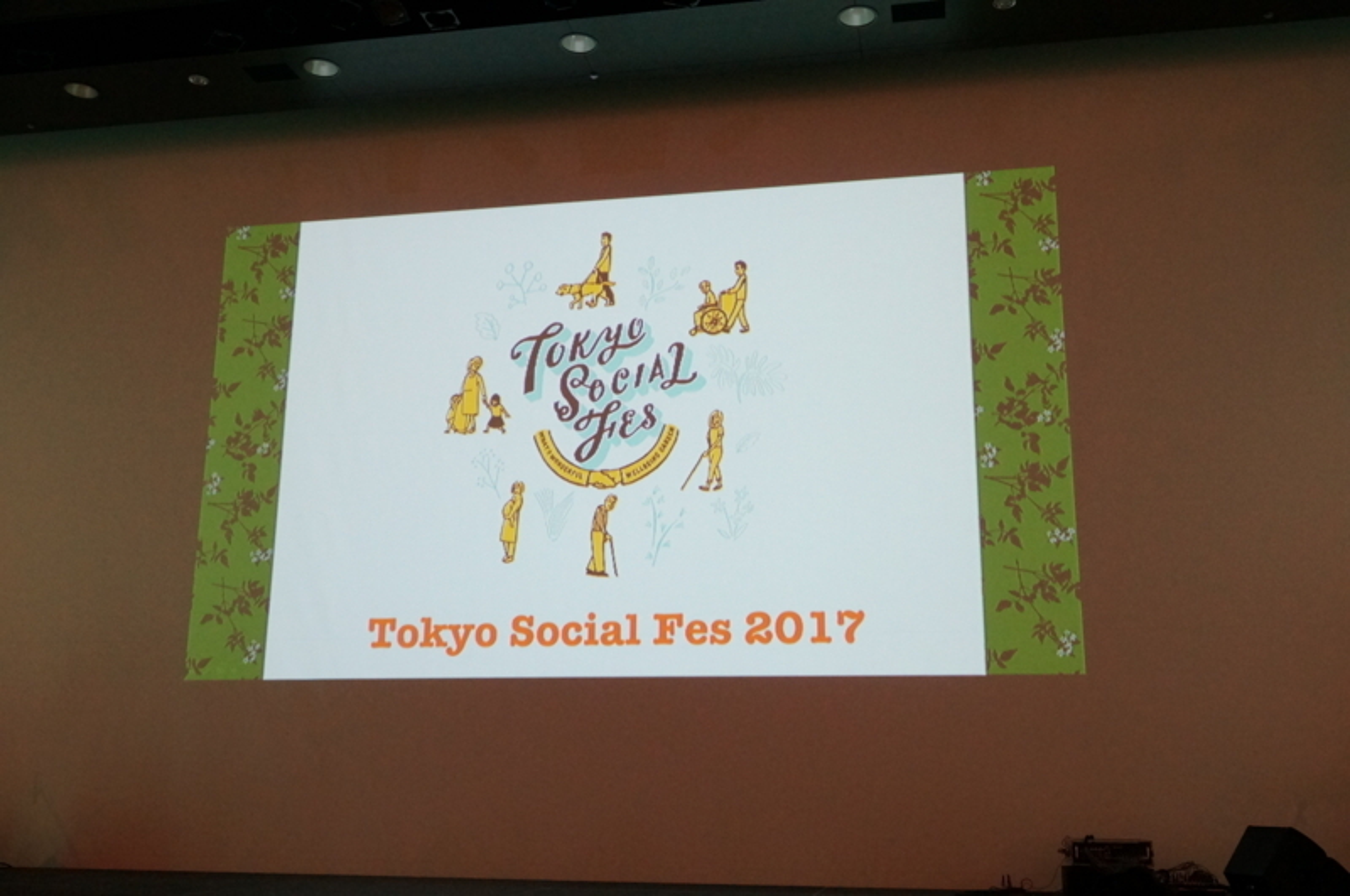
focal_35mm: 36
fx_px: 1348
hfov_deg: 53.2
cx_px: 675
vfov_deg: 36.8
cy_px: 448
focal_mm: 24
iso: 2500
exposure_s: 1/50
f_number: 4
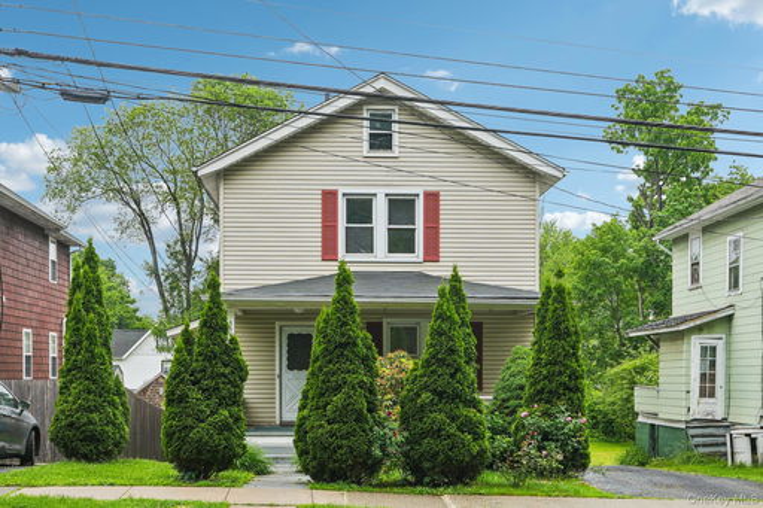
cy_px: 254
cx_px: 382
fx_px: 932
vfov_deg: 30.5
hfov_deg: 44.5
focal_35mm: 44
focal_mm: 29.5
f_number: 9
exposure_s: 1/50
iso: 100
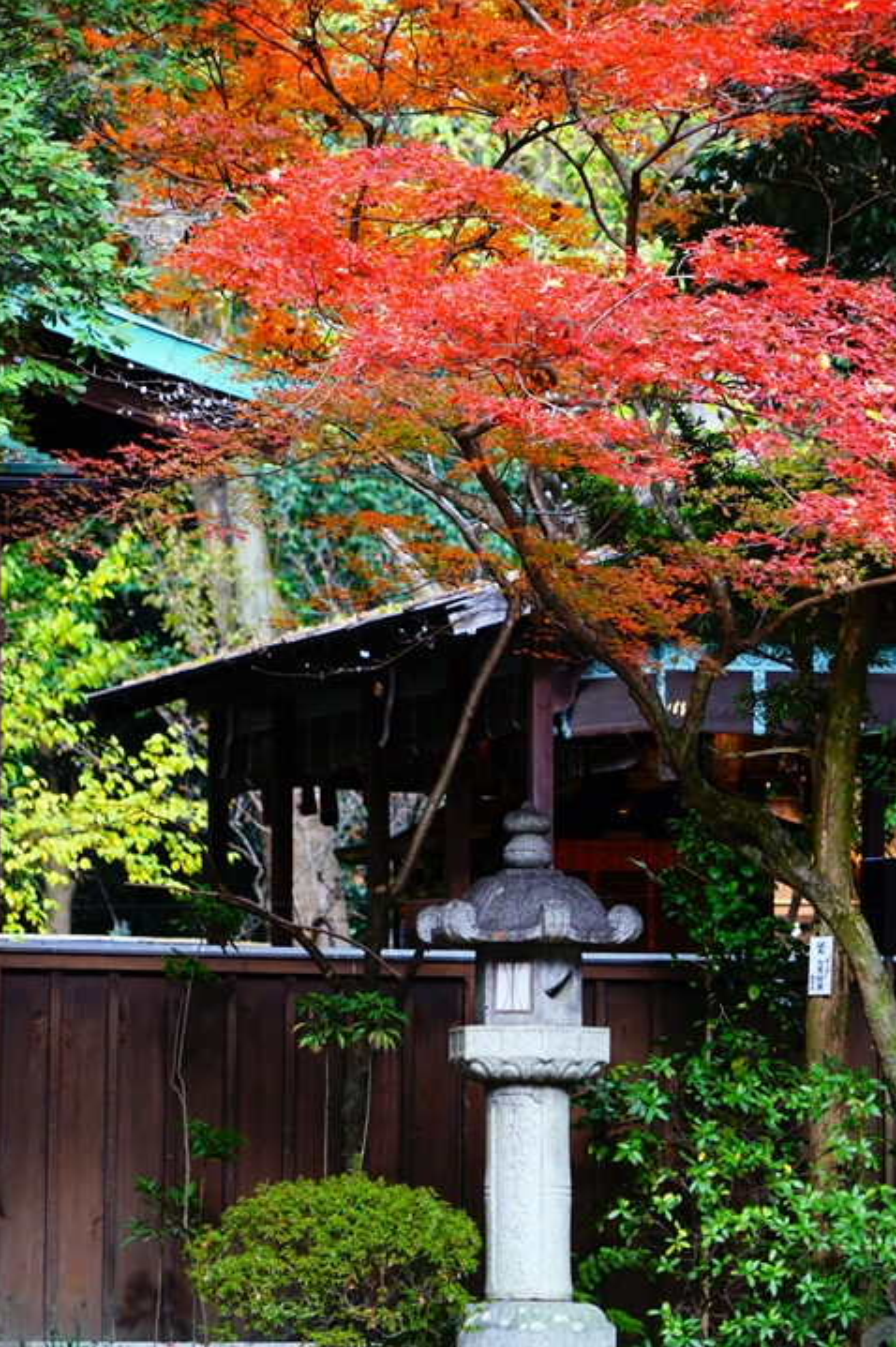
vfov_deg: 11.1
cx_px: 451
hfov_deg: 7.4
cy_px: 628
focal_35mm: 185
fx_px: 6913
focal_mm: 166
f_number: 5.6
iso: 1000
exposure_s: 1/200
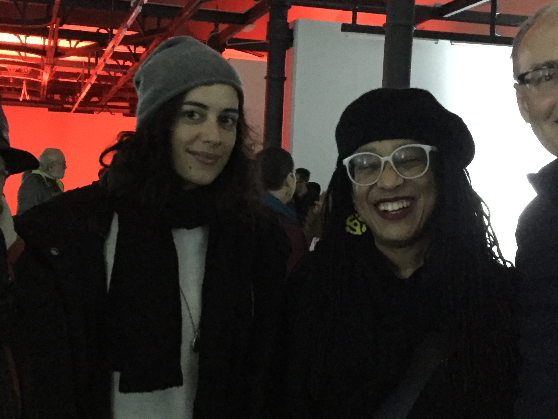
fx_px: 806
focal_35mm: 50
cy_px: 217
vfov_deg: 29.1
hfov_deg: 38.1
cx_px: 248
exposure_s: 1/17
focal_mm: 4.15
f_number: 2.2
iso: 2000
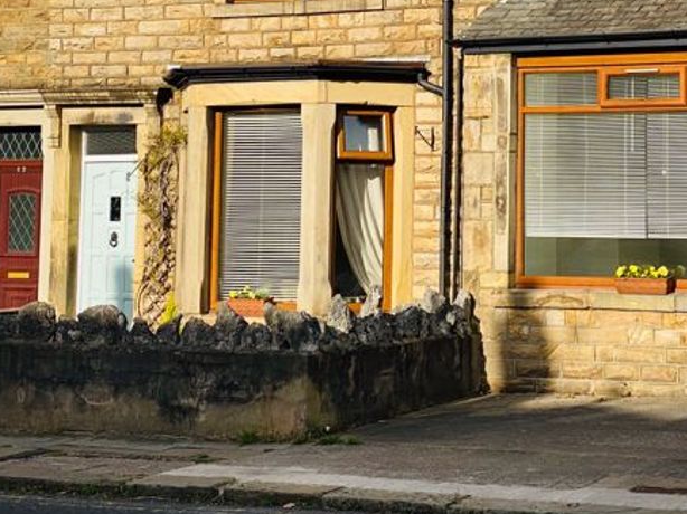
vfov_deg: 15.2
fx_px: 1905
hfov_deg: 20.3
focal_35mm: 96
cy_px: 56
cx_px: 517
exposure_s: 1/1597
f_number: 2
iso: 20
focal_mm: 6
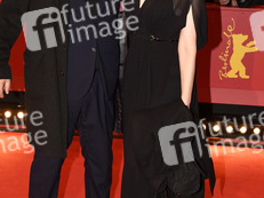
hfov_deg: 20.6
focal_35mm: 95
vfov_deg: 15.5
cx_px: 113
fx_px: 724
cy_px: 81
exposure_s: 1/200
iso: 800
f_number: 6.3
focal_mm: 38
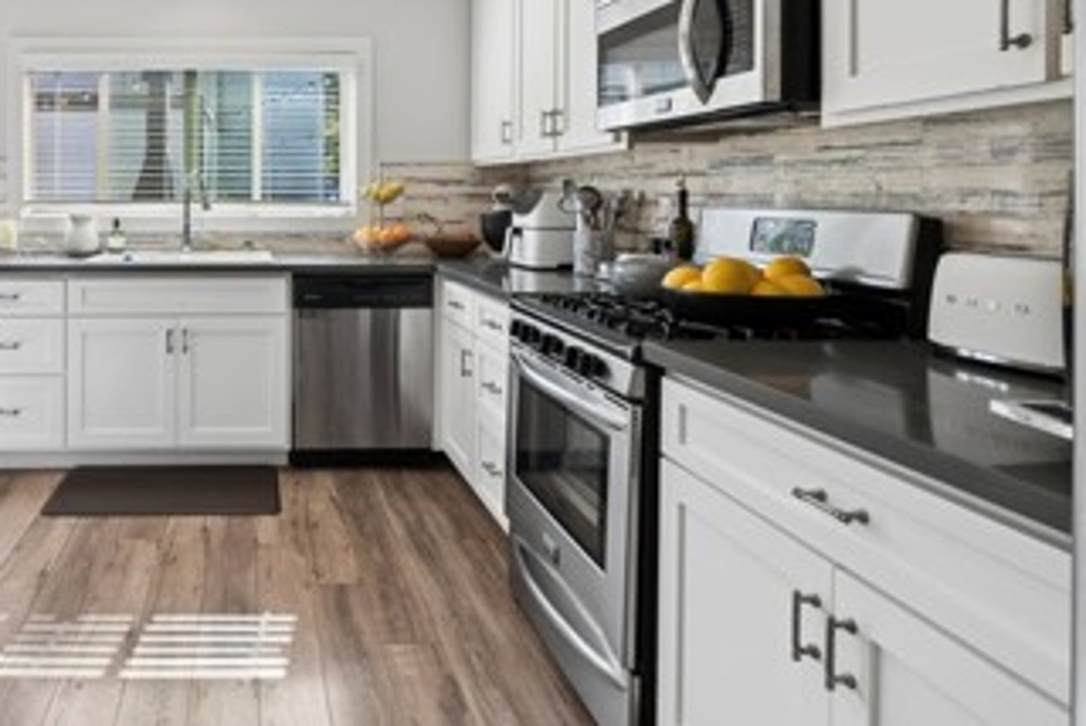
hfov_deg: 69.3
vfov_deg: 51.5
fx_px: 725
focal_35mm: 24
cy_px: 205
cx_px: 285
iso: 400
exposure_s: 1/80
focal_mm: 12
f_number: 8
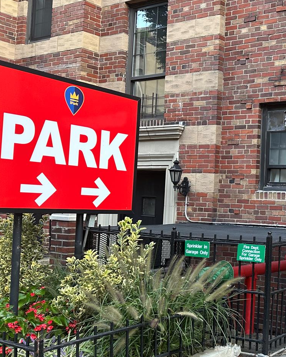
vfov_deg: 38.8
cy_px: 185
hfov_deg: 28.4
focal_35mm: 48
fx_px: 508
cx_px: 319
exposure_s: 1/120
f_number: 1.78
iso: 100
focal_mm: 6.86
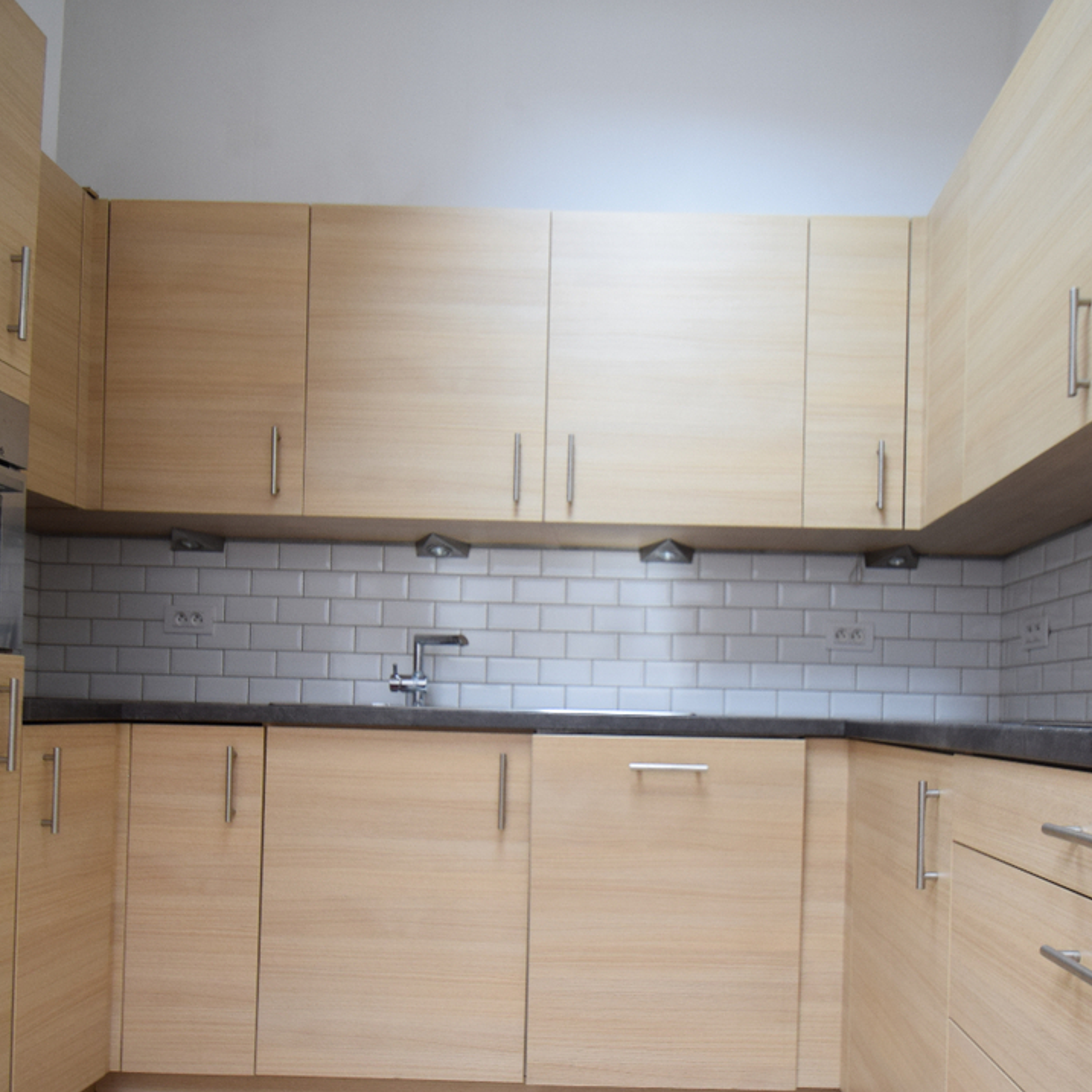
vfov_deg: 64.2
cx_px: 621
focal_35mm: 24
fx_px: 857
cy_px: 676
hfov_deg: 64.7
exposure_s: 1/80
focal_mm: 10
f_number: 4.5
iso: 400
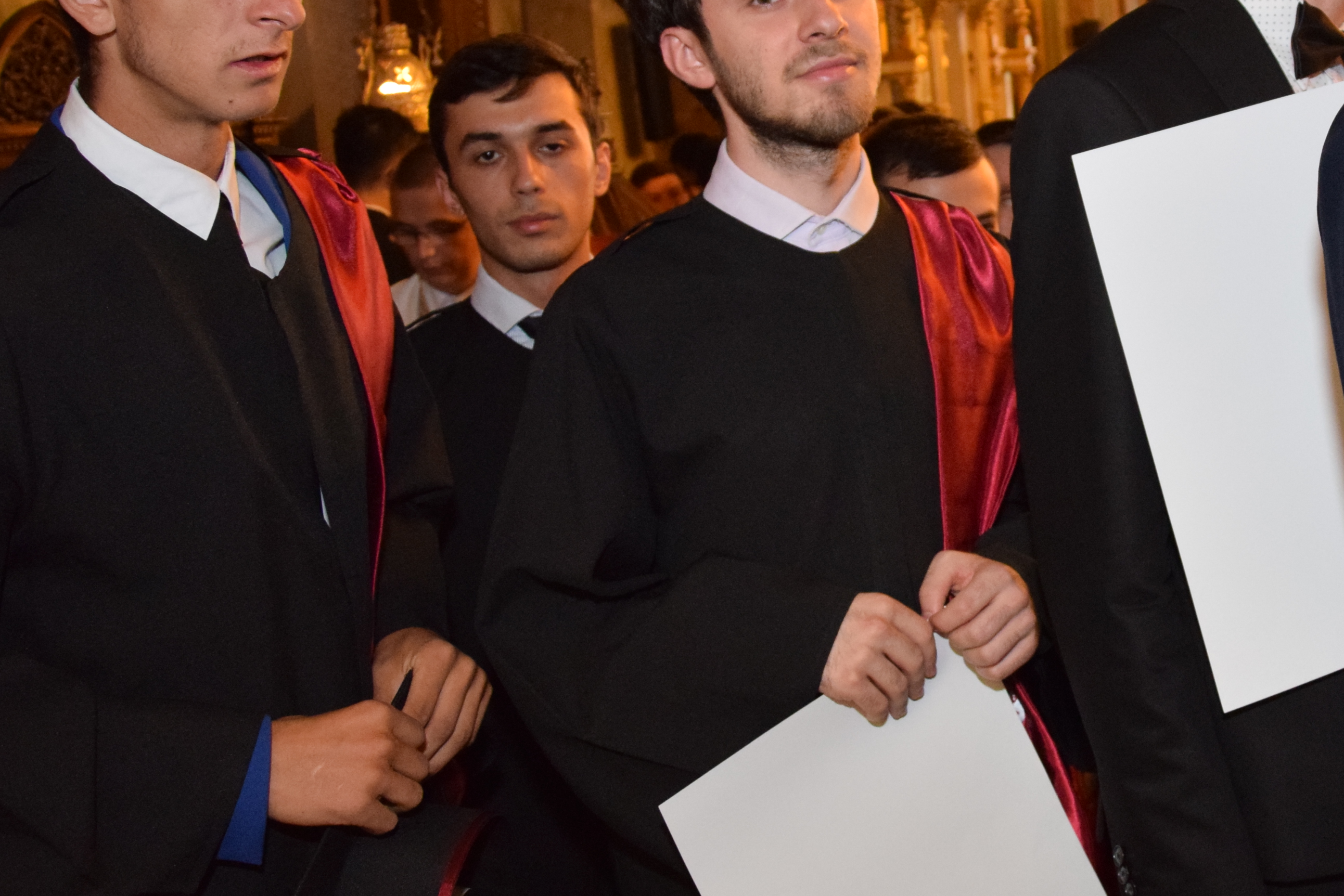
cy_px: 261
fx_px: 1755
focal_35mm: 47
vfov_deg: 28.4
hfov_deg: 40.2
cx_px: 1078
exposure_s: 1/50
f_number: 3.5
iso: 2000
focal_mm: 18
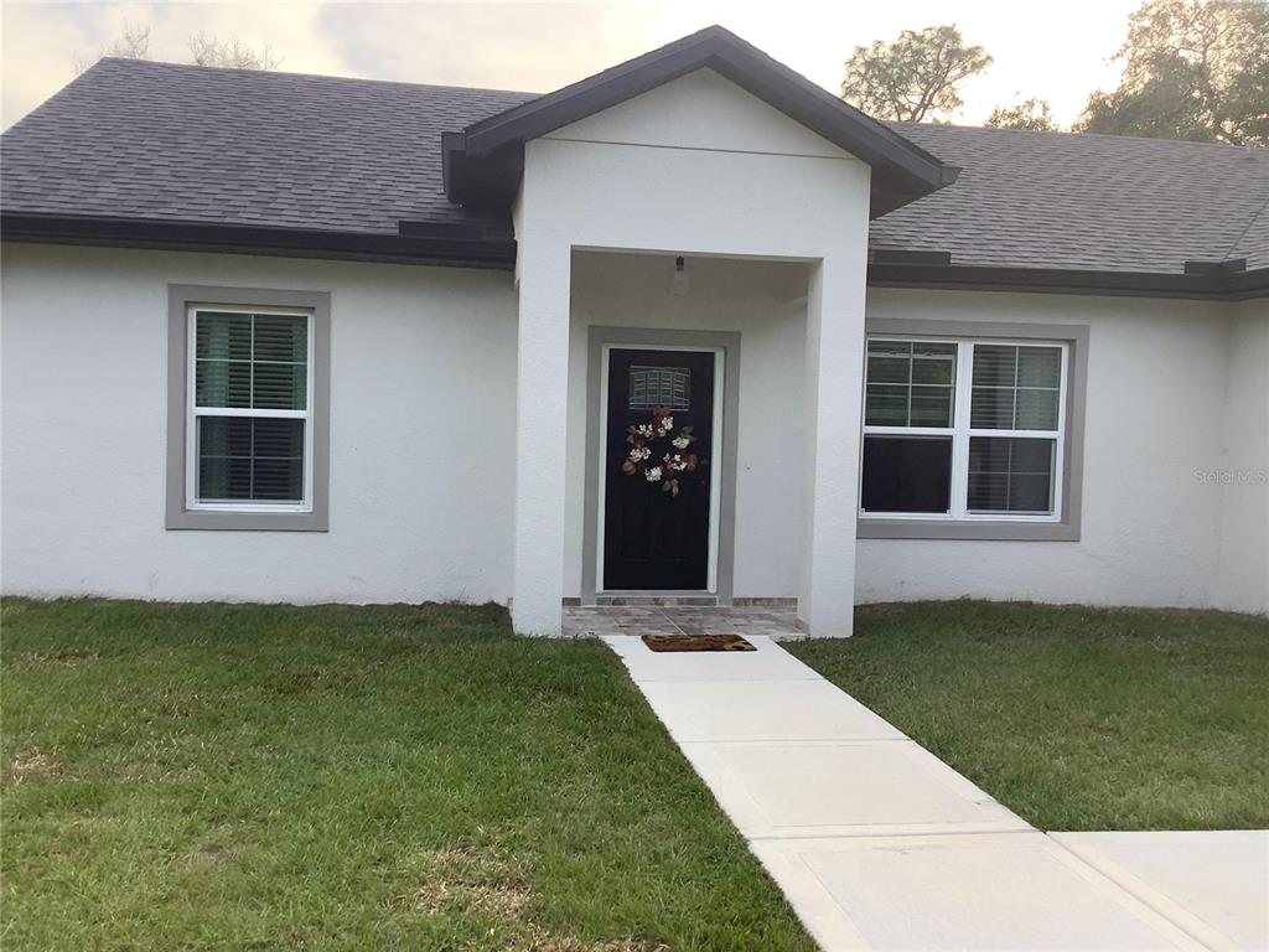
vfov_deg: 45.4
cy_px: 476
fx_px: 1136
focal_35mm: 31
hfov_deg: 58.4
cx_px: 634
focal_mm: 3.3
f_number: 2.4
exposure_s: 1/120
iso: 25
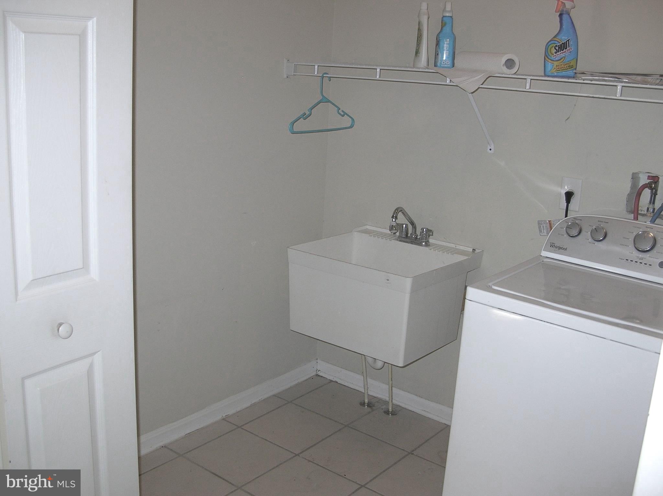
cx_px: 332
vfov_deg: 39.6
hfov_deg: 51.4
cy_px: 248
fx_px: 689
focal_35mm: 36
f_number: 2.7
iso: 50
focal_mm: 6
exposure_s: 1/60.1
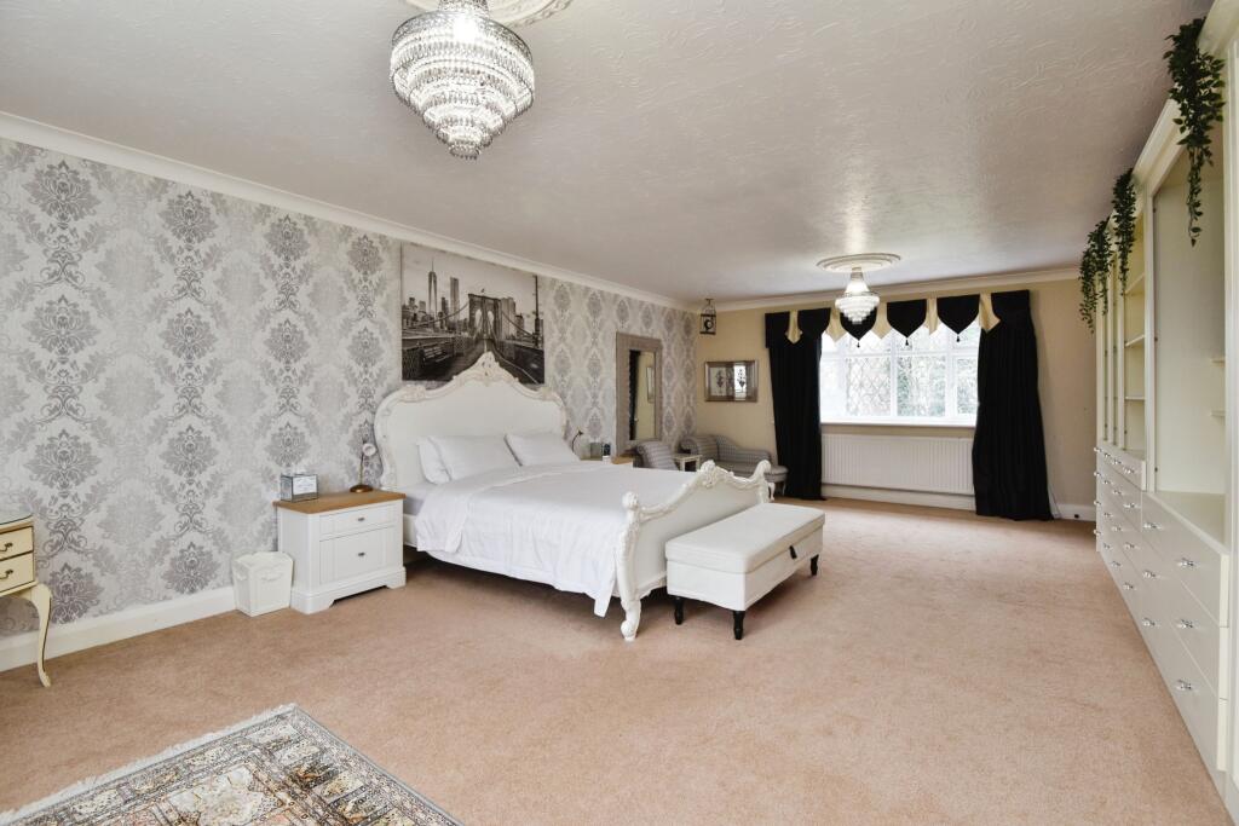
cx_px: 620
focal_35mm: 16
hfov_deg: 96.7
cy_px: 413
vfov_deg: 73.8
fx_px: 551
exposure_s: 1/30
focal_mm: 16
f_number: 7.1
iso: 500
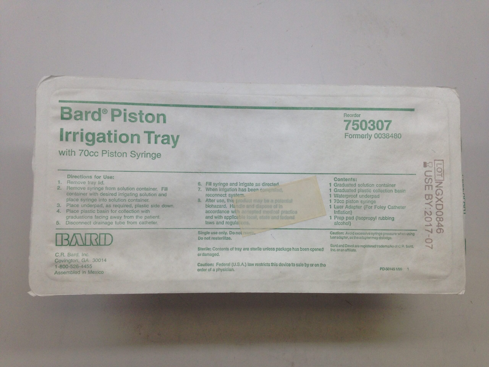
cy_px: 184
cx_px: 244
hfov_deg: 55.4
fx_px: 466
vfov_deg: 42.9
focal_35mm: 33
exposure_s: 1/120
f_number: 2.4
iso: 80
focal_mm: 4.12
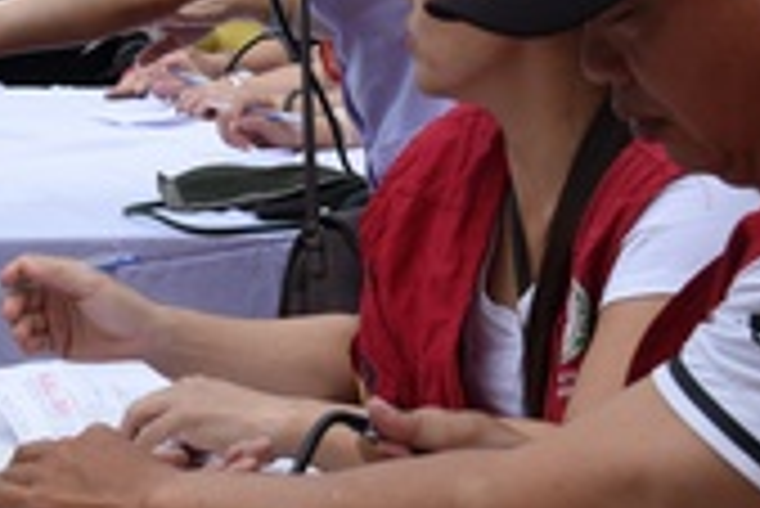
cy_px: 144
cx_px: 49
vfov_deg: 10.2
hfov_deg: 15.0
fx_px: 2852
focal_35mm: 135
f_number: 6.3
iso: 100
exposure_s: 1/100
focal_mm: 35
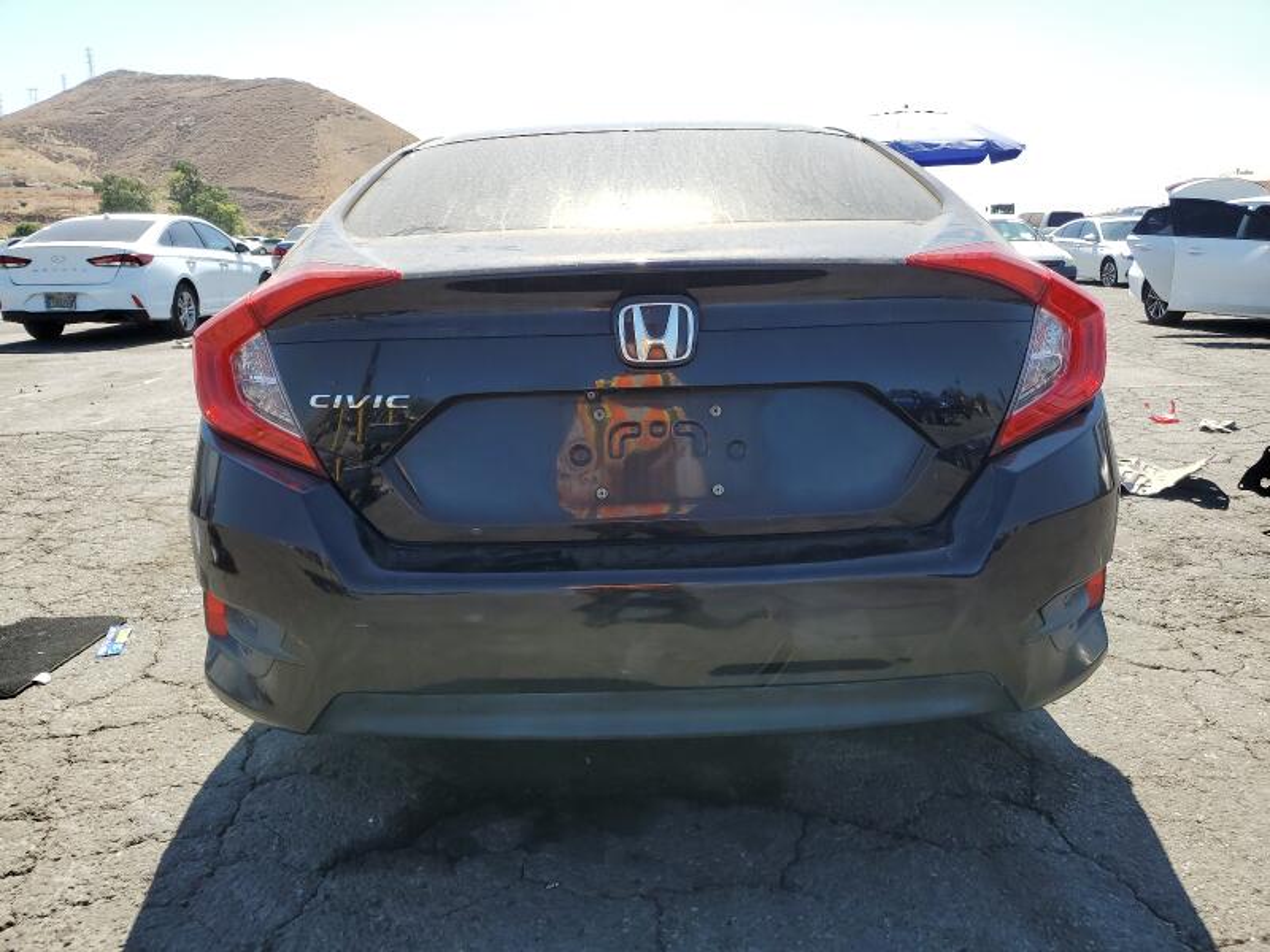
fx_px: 954
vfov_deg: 53.1
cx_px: 635
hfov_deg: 67.3
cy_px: 476
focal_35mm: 26
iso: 50
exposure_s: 1/1667
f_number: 1.5
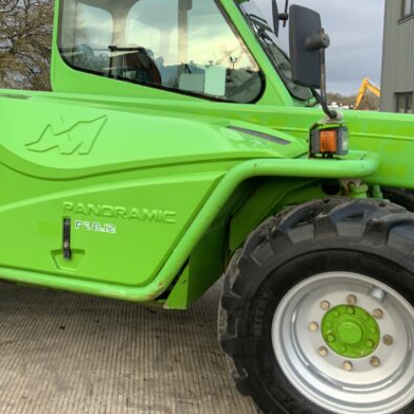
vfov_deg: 39.8
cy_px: 164
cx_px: 116
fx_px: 568
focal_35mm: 42
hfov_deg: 39.2
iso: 16
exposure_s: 1/294
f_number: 1.8
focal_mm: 3
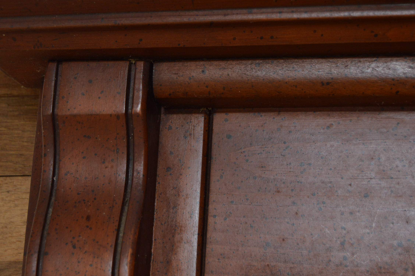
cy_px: 115
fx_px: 1060
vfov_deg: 14.8
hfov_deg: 22.1
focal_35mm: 92
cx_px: 165
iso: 400
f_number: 5.6
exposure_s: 1/80
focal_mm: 46
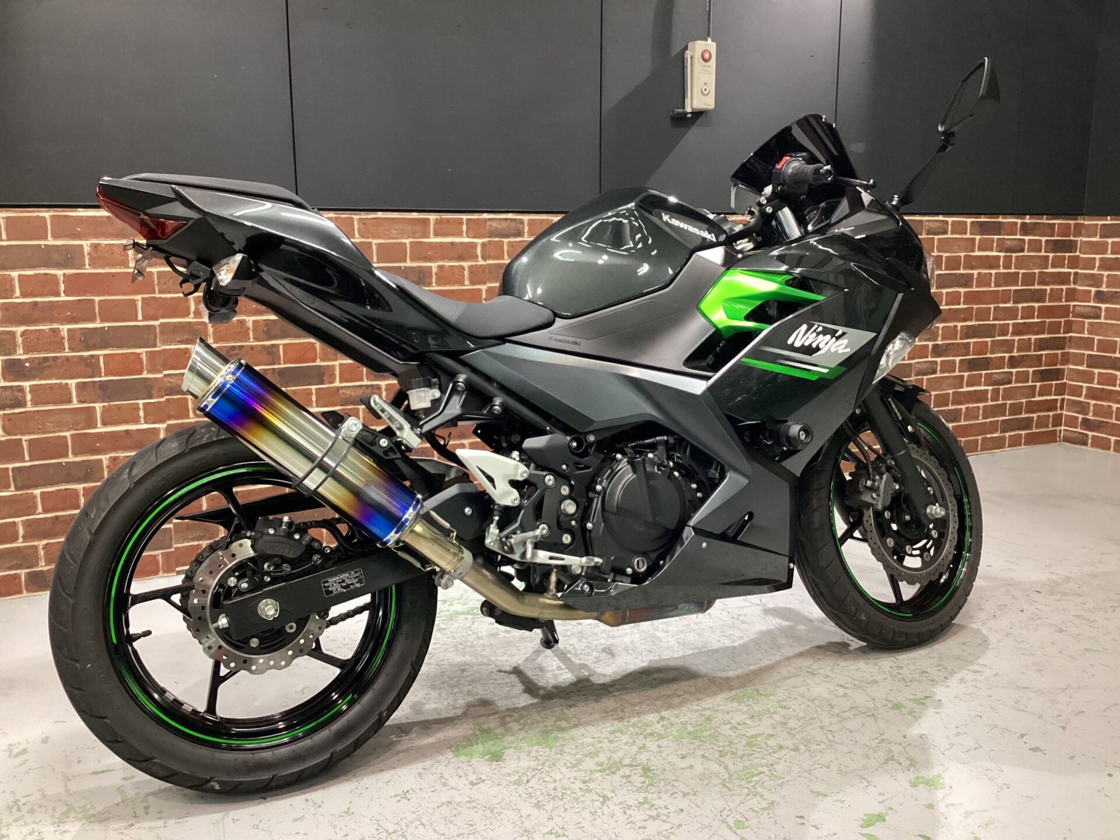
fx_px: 1003
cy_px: 420
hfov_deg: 58.4
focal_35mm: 31
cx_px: 560
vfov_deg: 45.4
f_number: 2.4
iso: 320
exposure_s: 1/40
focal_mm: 3.3
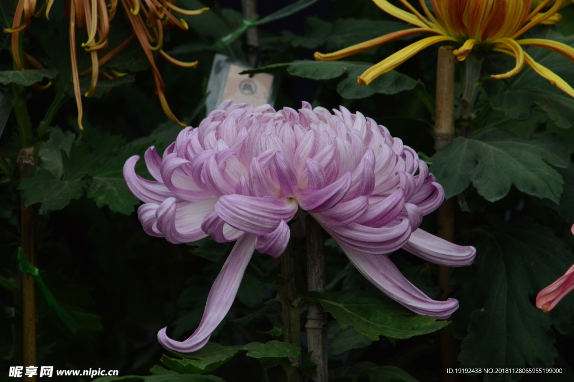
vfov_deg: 3.1
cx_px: 287
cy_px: 191
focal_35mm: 450
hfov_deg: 4.6
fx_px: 7169
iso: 2000
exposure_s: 1/250
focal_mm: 300
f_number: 22
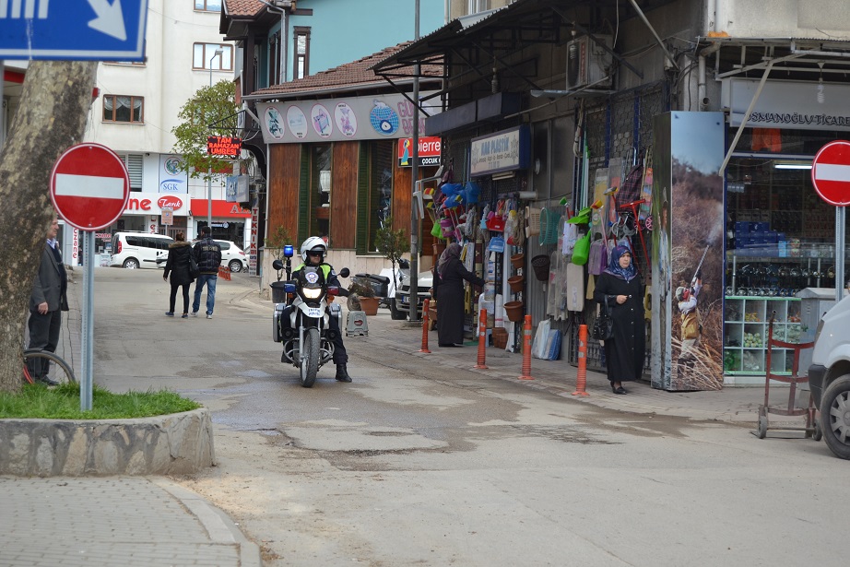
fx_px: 1948
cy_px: 284
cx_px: 425
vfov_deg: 16.6
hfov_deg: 24.6
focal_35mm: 82
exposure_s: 1/125
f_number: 5.6
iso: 180
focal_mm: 55
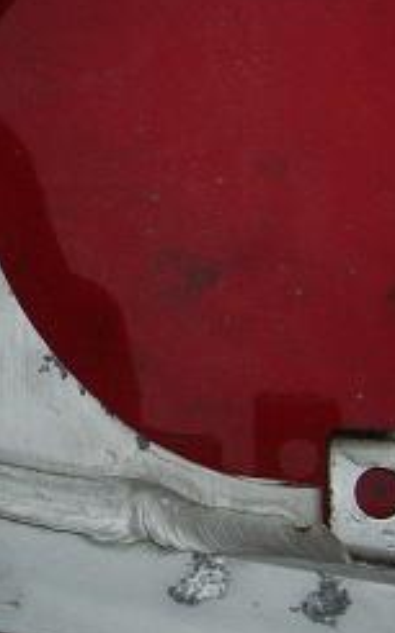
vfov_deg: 21.4
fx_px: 1672
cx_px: -129
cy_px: 233
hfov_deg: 13.0
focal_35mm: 97
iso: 100
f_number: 8
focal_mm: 5.8
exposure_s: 1/80
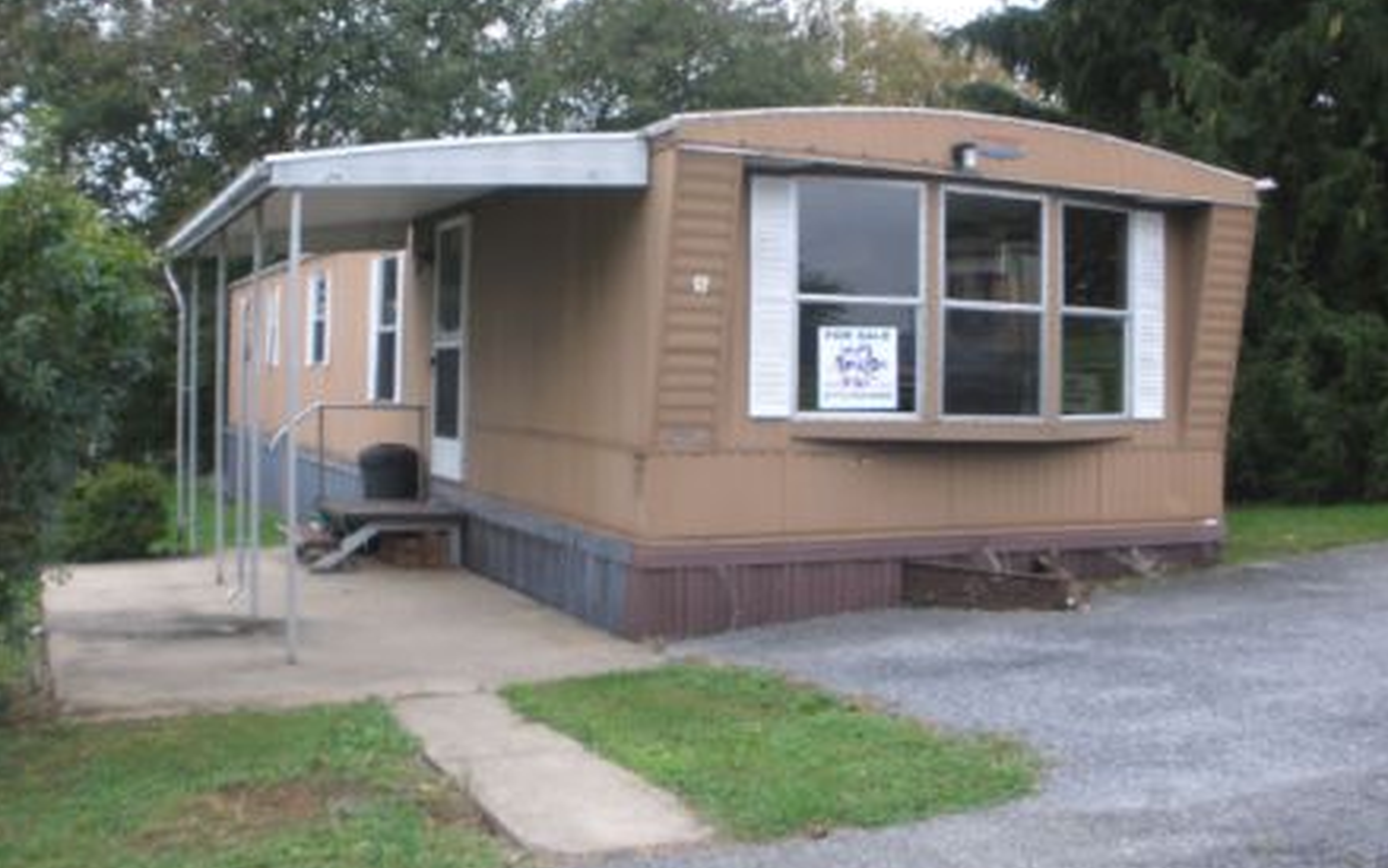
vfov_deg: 32.8
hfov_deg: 50.4
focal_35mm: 39
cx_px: 684
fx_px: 1476
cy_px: 386
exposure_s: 1/50
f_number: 3.5
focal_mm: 6.3
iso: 80
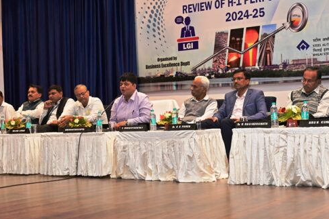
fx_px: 530
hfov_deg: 34.4
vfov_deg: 23.3
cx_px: 193
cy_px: 112
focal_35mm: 58
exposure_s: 1/100
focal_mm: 44
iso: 2000
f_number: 4.5
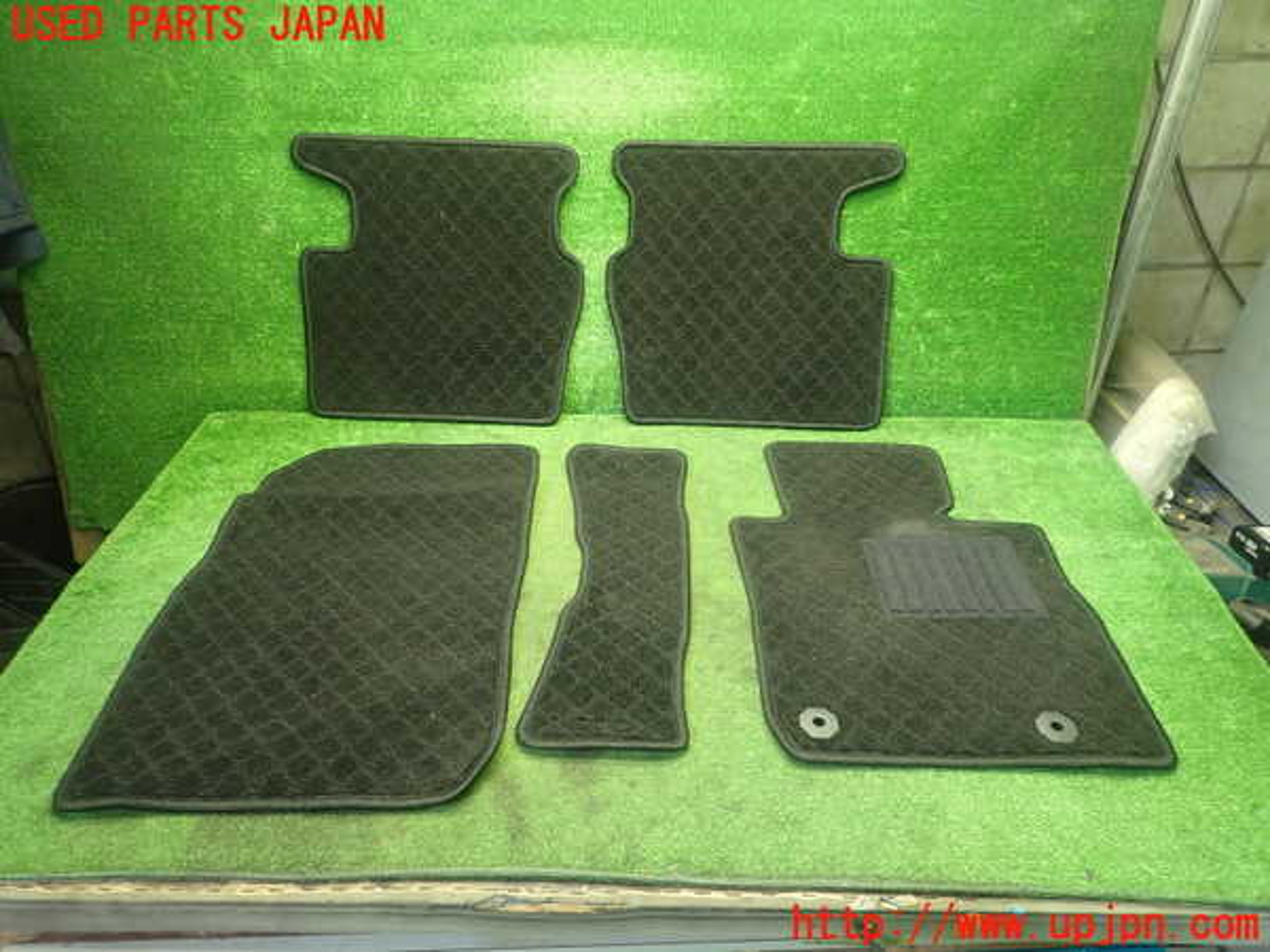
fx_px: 917
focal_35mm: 25
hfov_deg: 69.4
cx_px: 635
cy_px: 476
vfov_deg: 54.9
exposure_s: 1/30
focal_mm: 4.5
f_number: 2
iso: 400
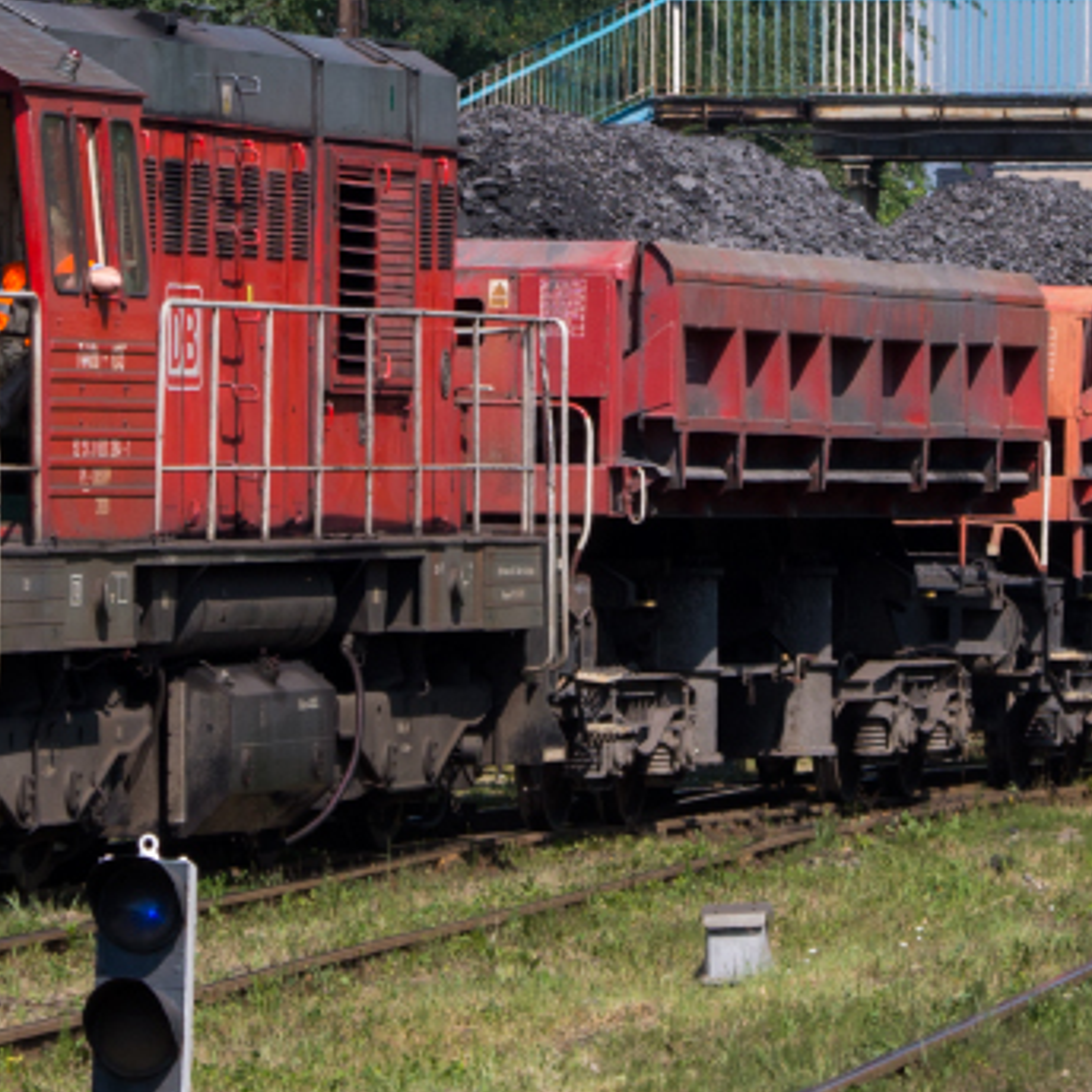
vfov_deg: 4.9
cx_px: 686
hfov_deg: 4.9
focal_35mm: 356
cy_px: 73
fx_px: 12706
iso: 200
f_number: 9
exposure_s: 1/500
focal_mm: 80
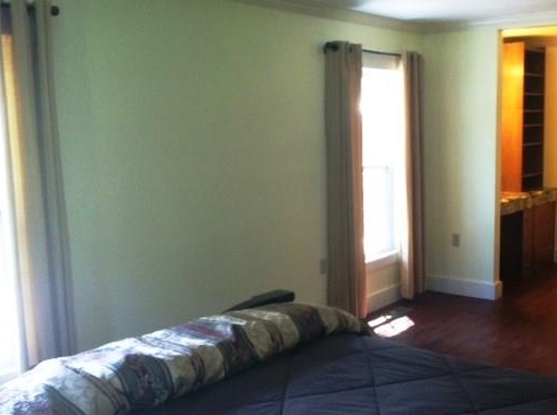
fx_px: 707
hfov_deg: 42.7
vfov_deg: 32.8
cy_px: 217
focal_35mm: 44
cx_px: 346
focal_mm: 3.85
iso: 125
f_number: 2.8
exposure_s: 1/15
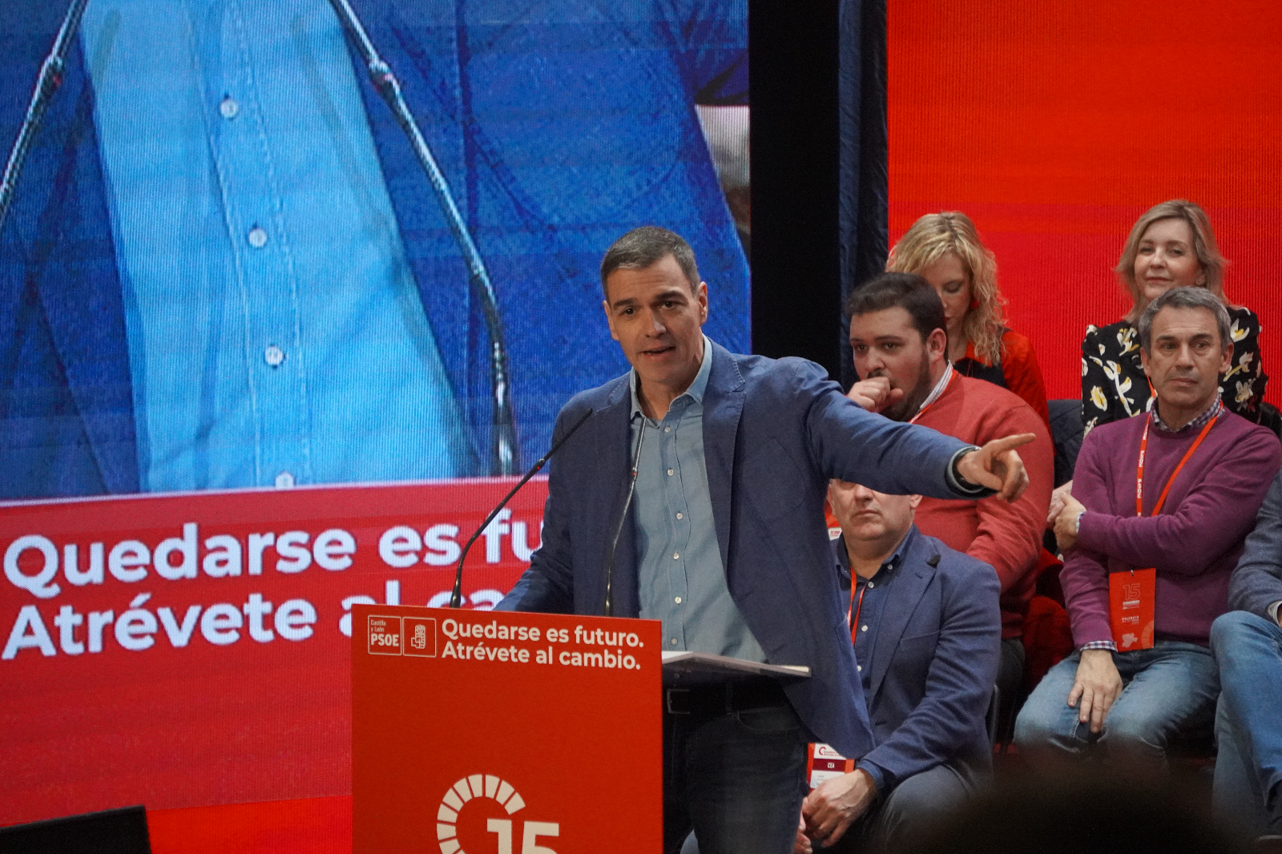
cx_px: 641
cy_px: 427
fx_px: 11214
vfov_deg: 4.4
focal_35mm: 315
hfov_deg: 6.5
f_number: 6.3
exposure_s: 1/400
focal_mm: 210
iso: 4000
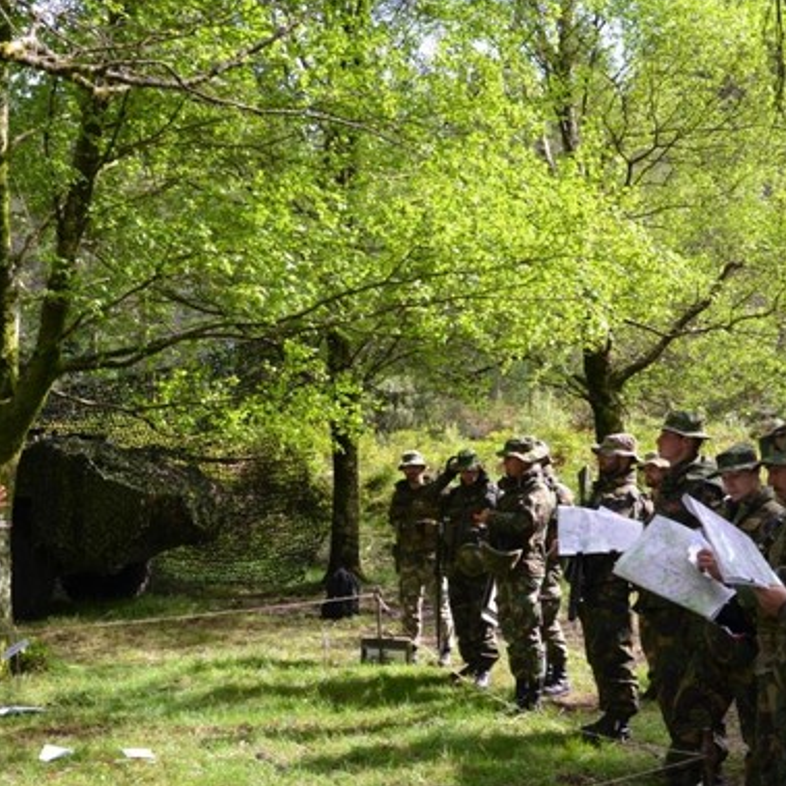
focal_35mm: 49
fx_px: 1250
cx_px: 450
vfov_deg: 34.9
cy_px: 394
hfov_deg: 34.9
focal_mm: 25
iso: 200
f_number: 6.3
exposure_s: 1/200
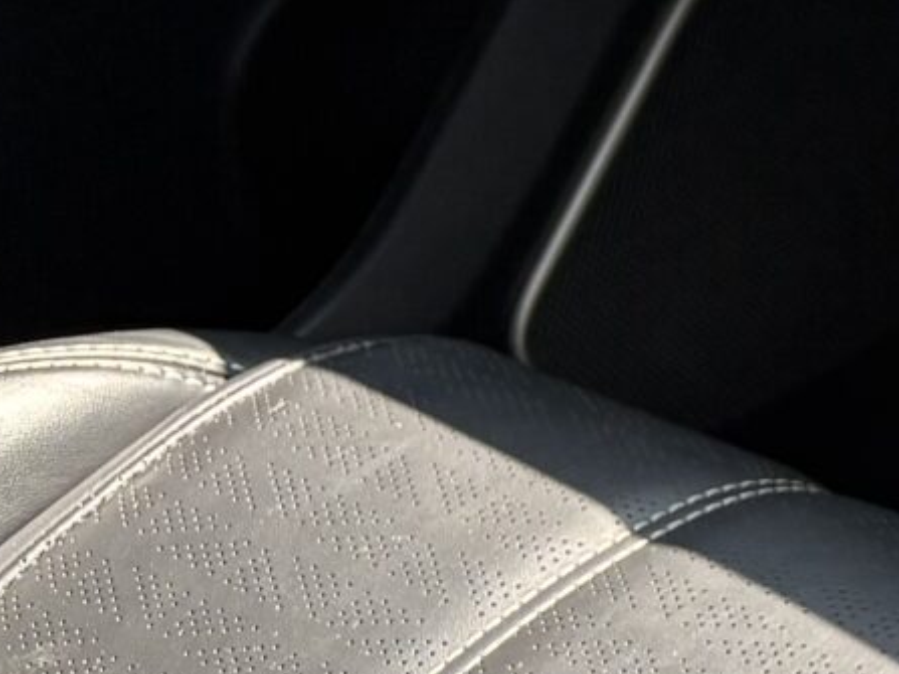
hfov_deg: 10.5
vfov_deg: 9.7
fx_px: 3869
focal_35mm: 149
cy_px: -262
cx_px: 2448
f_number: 1.6
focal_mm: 5.96
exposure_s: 1/409
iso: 64
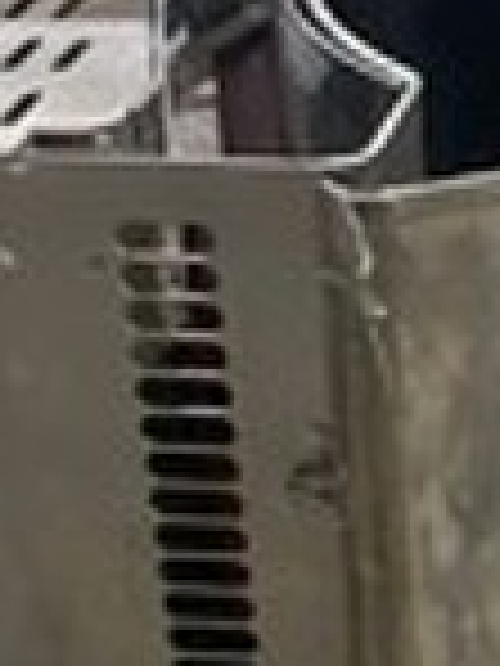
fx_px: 2754
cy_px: 956
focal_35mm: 143
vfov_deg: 13.1
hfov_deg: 10.3
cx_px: 500
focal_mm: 4.25
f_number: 1.8
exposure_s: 1/40
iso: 500
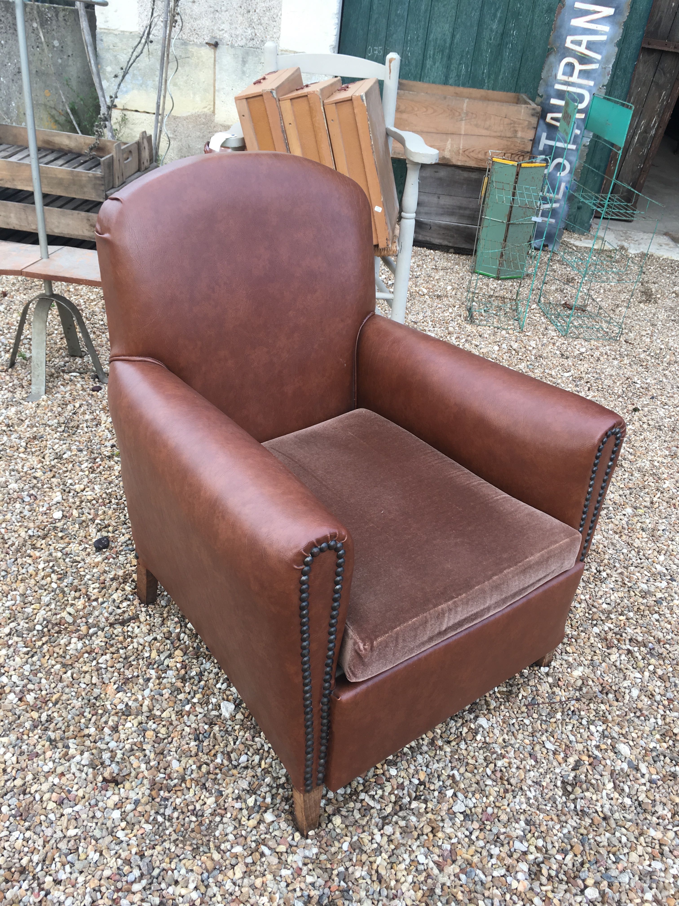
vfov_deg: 61.7
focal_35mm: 29
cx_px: 340
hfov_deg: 48.2
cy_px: 453
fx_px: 758
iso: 25
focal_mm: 4.15
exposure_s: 1/100
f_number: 2.2
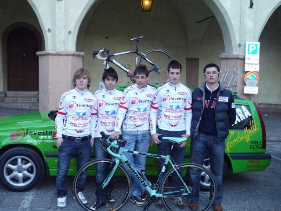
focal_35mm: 43
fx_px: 349
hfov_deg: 43.9
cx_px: 140
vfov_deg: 33.6
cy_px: 106
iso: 250
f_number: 4.5
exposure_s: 1/30
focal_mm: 7.5
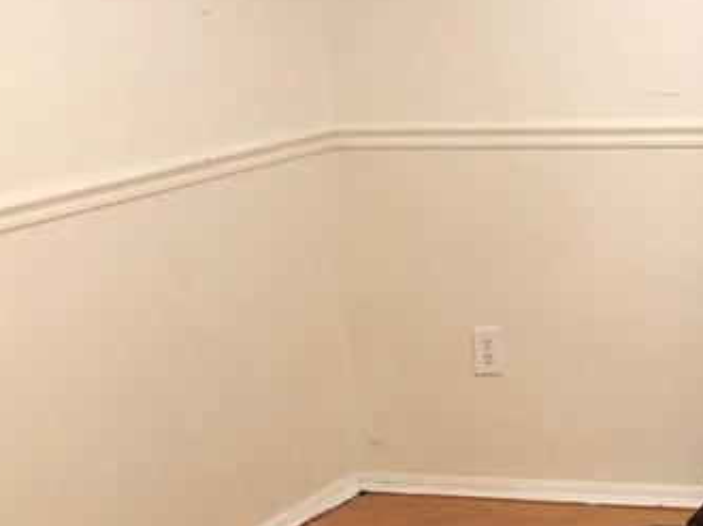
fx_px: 1766
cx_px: 884
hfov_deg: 20.7
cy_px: 121
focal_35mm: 87
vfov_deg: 16.8
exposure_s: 1/24
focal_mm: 3.99
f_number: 1.8
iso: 32
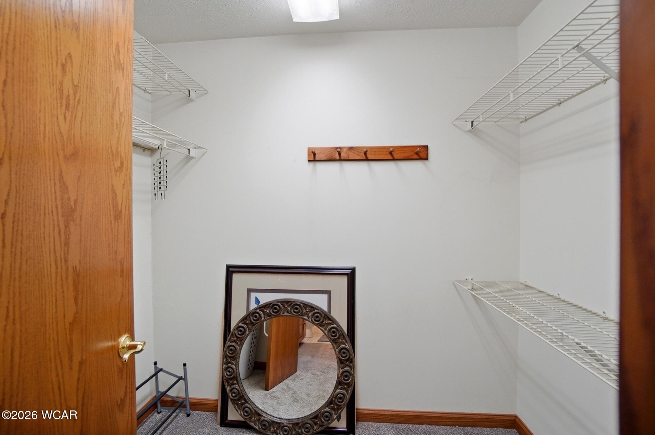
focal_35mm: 15
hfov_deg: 100.4
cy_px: 218
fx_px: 273
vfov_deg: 77.2
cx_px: 328
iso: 125
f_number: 6.3
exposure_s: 1/80
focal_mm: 10
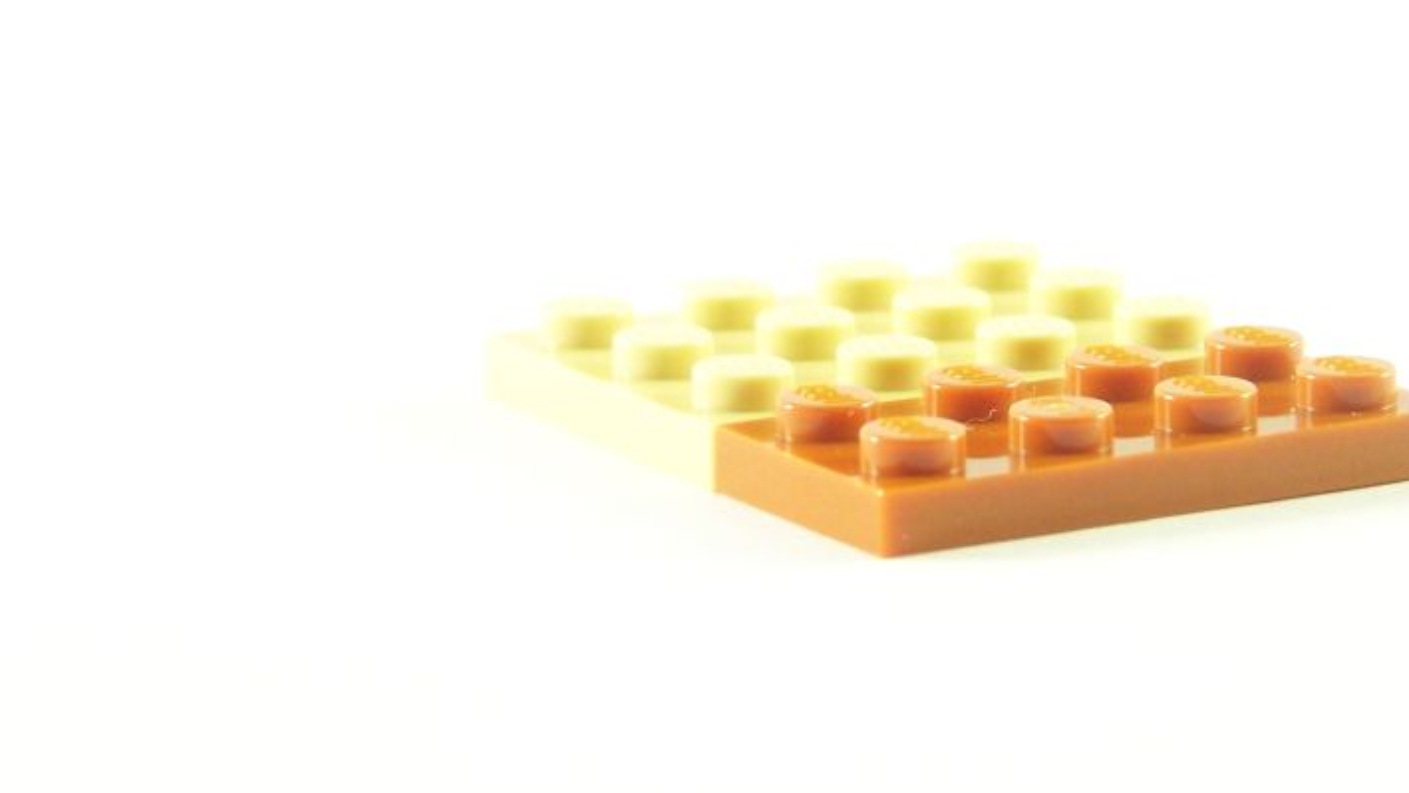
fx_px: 6875
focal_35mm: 184
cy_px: 338
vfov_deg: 6.6
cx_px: 982
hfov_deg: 11.7
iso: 200
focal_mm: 19.4
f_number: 3.2
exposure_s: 1/30
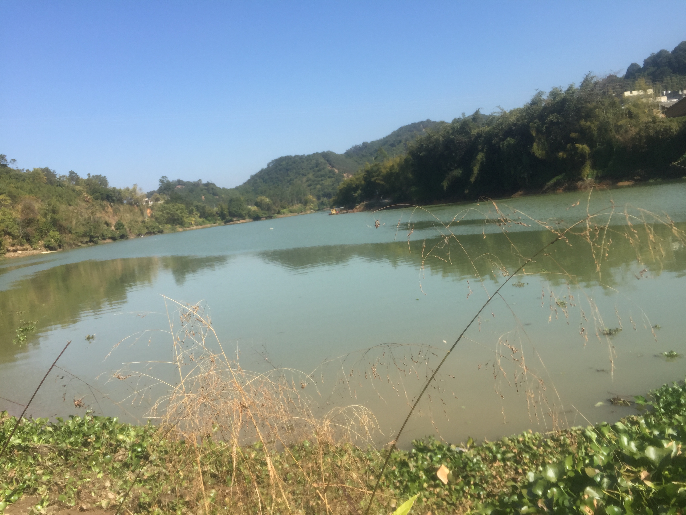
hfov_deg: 61.7
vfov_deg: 48.2
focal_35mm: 29
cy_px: 258
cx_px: 343
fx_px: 575
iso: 32
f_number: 2.2
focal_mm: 4.15
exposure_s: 1/1647
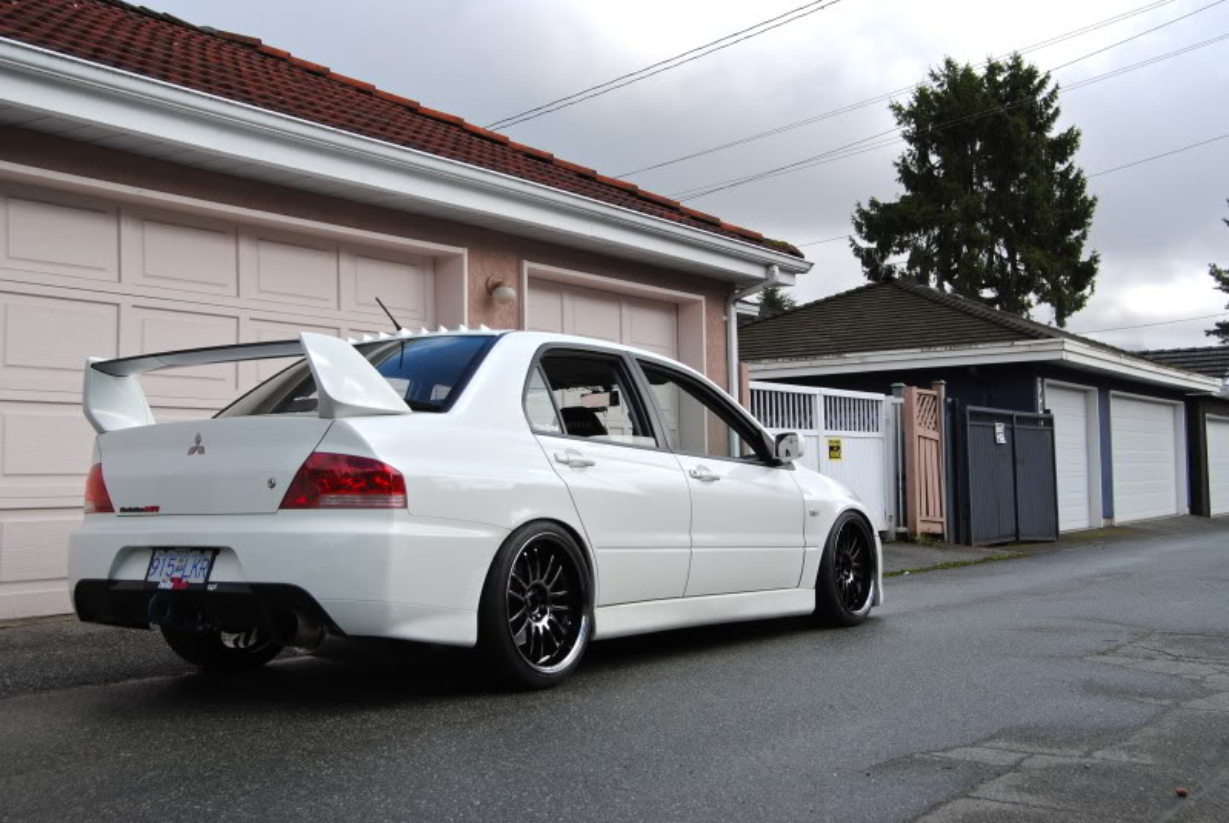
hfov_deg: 46.3
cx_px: 614
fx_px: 1436
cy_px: 412
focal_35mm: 42
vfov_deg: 32.0
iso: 100
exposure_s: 1/250
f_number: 8
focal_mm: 28
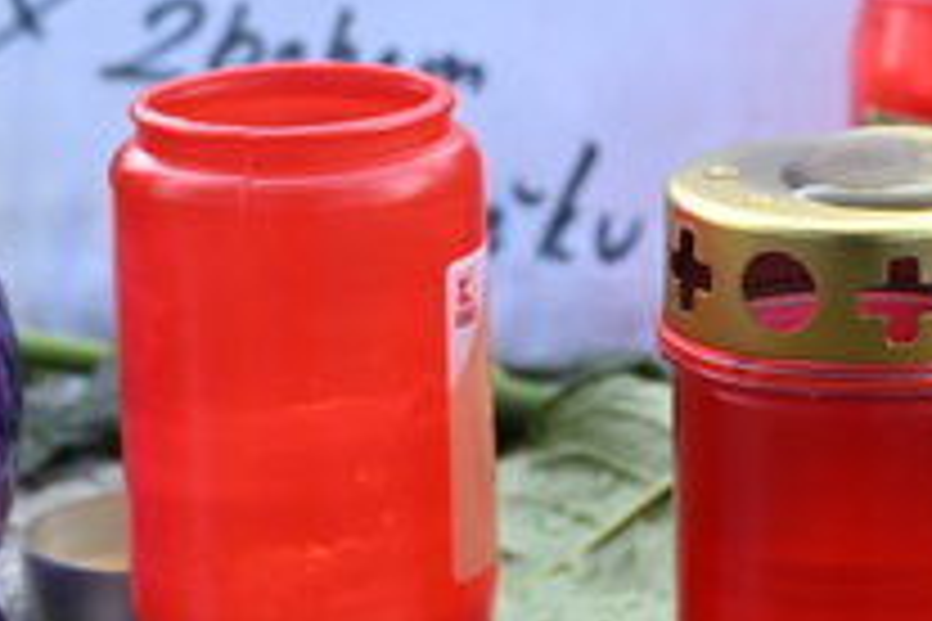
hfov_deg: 12.6
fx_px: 4220
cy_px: -68
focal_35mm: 163
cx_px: 671
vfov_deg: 8.4
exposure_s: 1/160
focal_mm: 49
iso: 400
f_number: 5
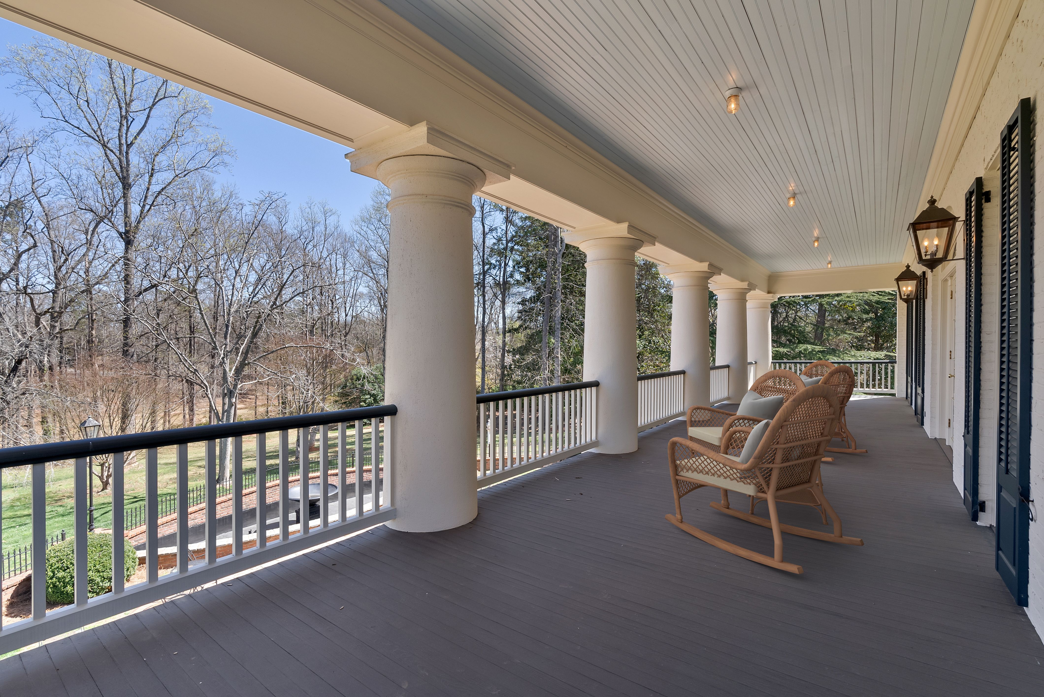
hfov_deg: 96.7
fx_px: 464
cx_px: 522
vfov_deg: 73.8
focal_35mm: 16
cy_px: 348
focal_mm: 16
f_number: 8
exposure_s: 1/200
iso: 250
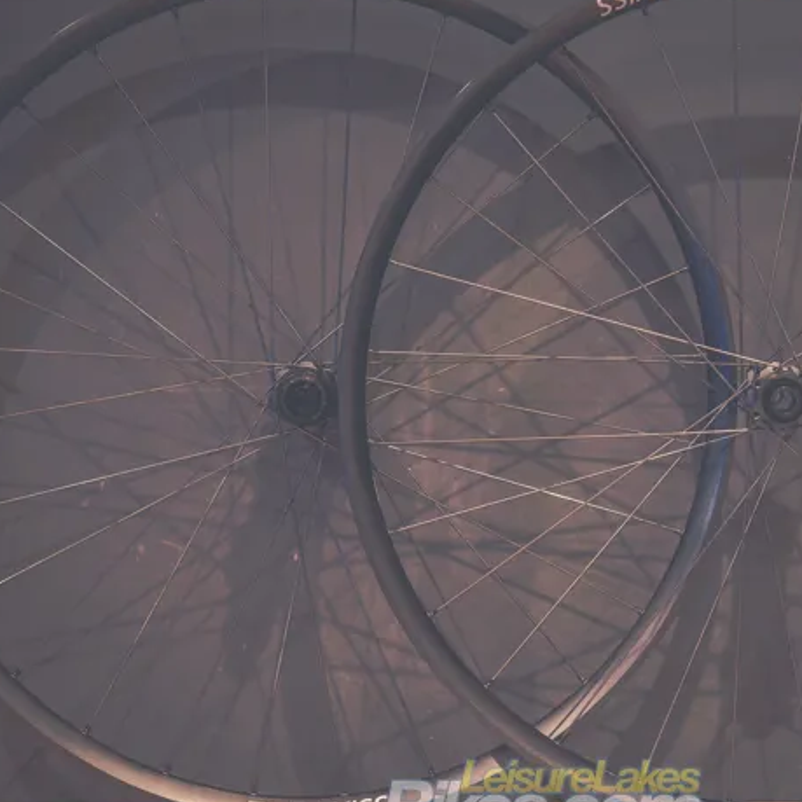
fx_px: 3303
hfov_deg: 13.8
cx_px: 540
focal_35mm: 126
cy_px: 412
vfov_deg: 13.8
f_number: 1.8
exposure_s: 1/160
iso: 2000
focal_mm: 85
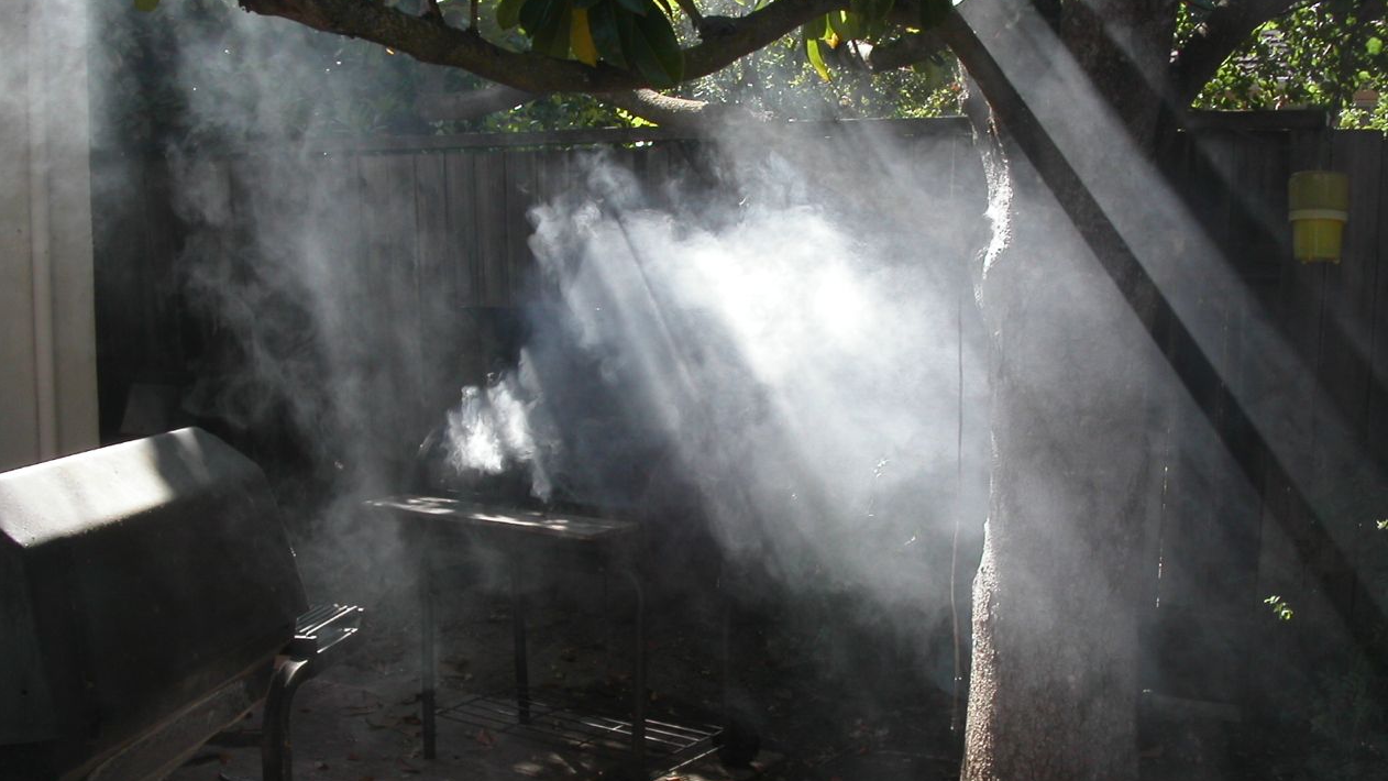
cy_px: 477
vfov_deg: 28.3
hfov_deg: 48.4
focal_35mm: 42
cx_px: 702
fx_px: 1546
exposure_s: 1/90
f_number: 8
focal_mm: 7.8
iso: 100
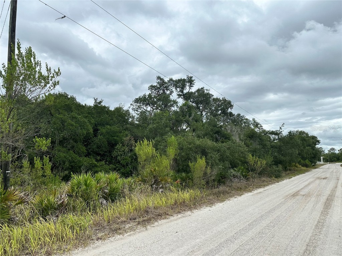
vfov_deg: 56.8
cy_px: 128
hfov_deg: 71.6
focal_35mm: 24
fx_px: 237
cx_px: 171
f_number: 1.78
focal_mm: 6.86
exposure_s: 1/8197
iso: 80
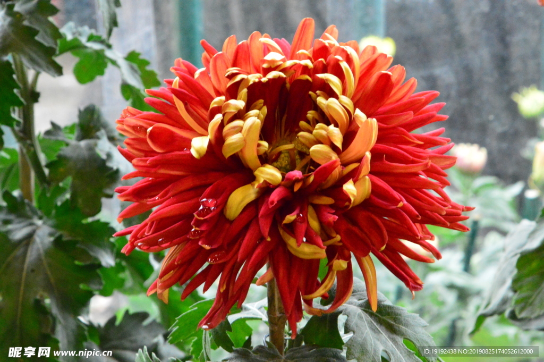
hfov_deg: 9.8
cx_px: 272
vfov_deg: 6.5
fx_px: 3171
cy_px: 181
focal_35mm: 210
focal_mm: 140
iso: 6400
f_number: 22
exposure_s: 1/20
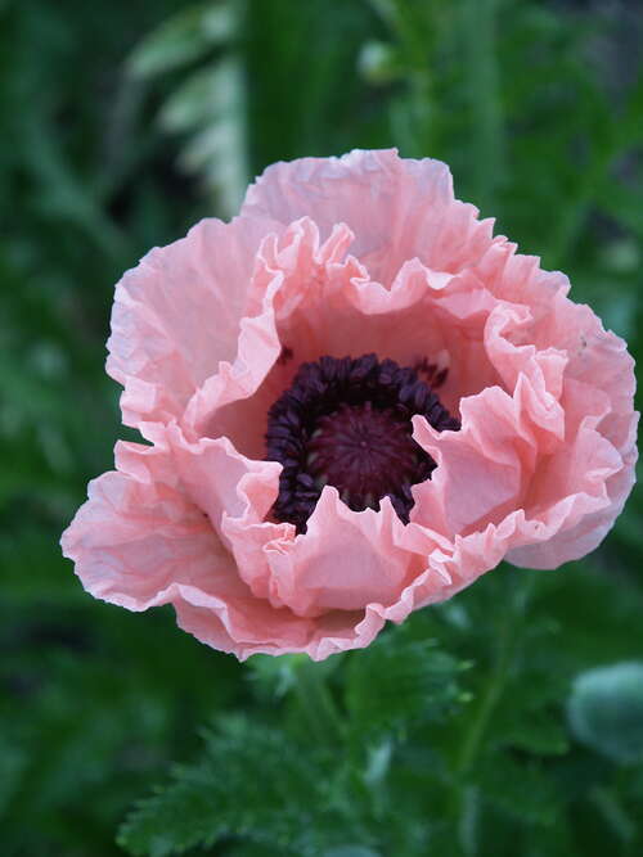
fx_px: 4484
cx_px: 322
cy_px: 428
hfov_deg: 8.2
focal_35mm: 181
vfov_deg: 10.9
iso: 100
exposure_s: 1/180
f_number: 3.5
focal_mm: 45.84
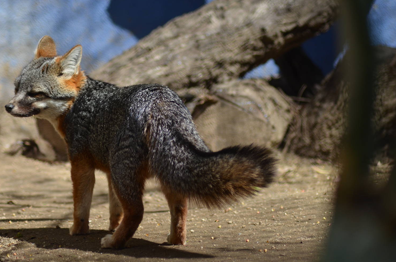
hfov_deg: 9.1
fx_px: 2481
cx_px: 185
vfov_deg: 6.1
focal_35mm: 226
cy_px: 140
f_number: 4.5
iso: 400
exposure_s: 1/1250
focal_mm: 140
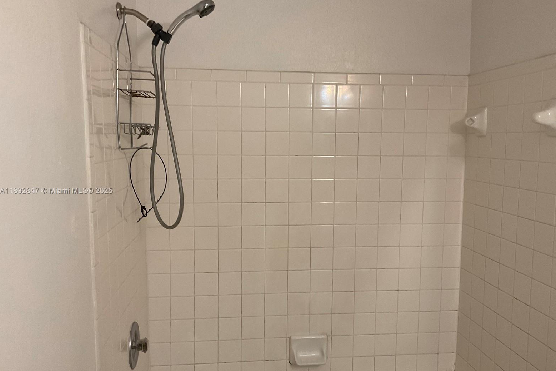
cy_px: 191
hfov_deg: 60.3
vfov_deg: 42.3
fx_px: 479
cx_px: 284
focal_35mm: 31
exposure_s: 1/60
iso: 80
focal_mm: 3
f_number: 1.8
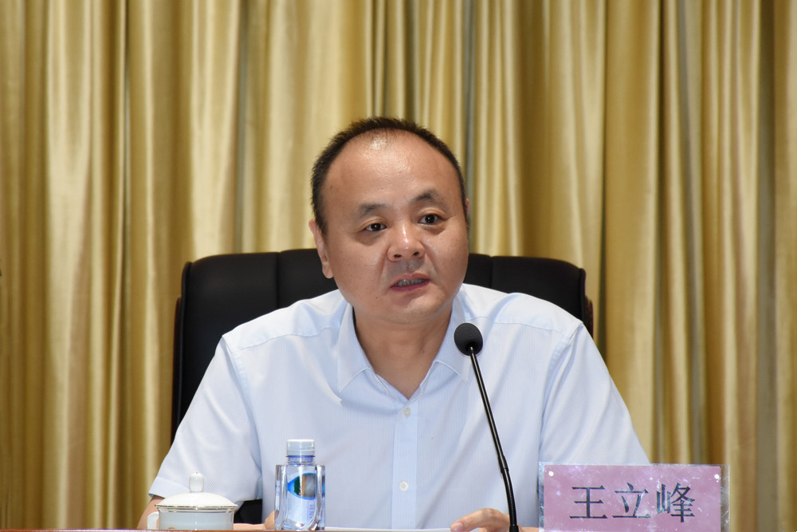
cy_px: 266
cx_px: 398
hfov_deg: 9.8
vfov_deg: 6.5
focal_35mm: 210
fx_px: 4650
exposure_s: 1/250
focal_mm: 140
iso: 1100
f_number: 5.6
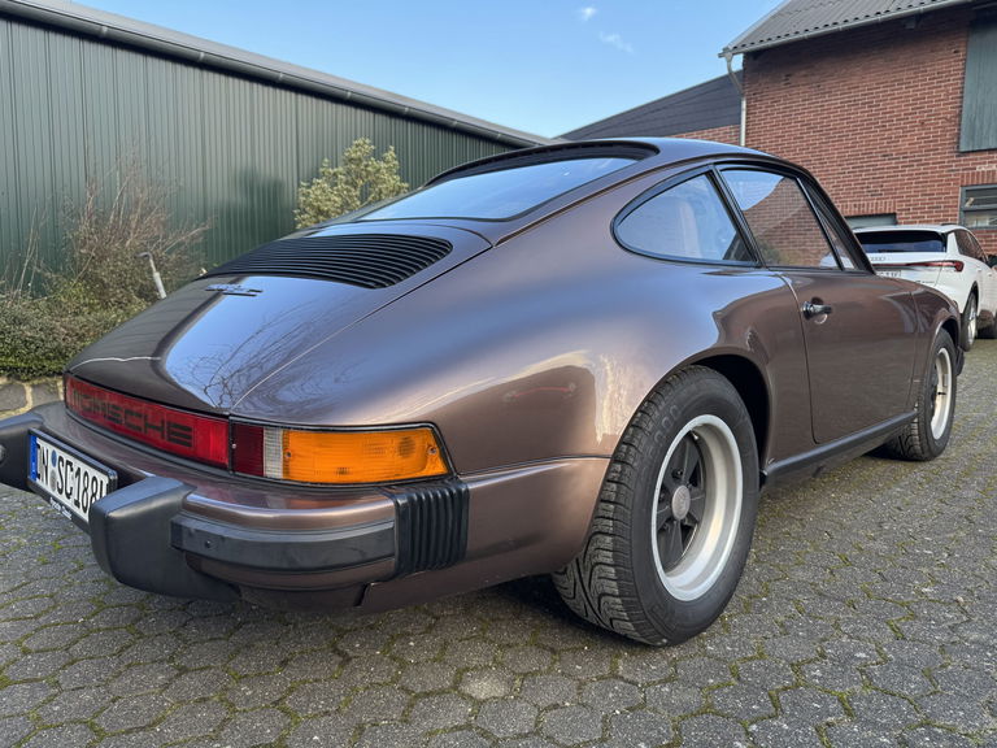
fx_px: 691
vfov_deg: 56.8
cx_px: 498
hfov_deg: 71.6
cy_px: 374
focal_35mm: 24
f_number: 1.78
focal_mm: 6.76
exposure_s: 1/190
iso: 80
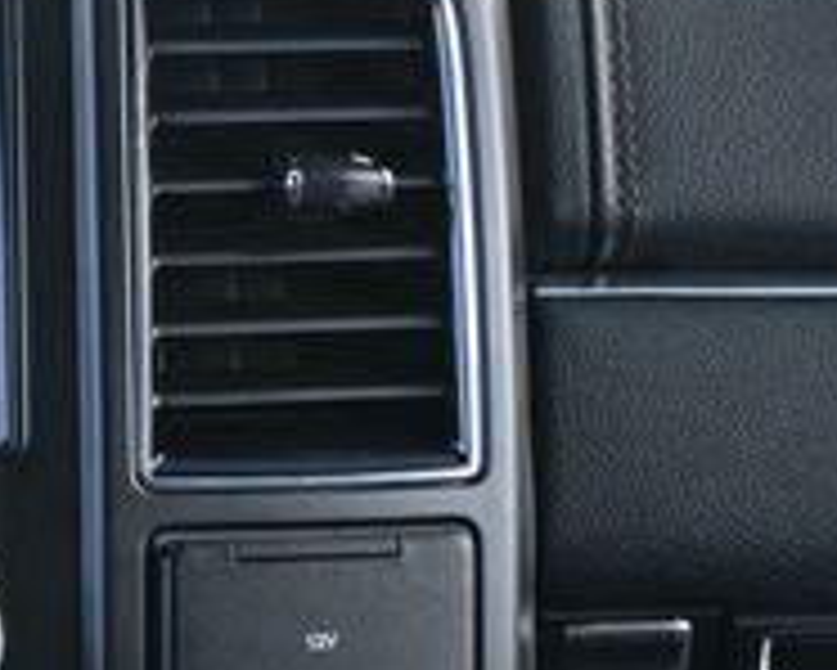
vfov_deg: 8.0
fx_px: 4808
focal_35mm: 194
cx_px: -459
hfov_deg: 9.6
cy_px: 459
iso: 500
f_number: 5.6
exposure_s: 1/125
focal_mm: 40
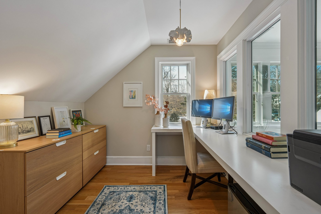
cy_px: 107
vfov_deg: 73.7
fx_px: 143
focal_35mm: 16
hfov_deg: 96.7
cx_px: 160
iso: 400
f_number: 8
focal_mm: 16
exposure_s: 1/80
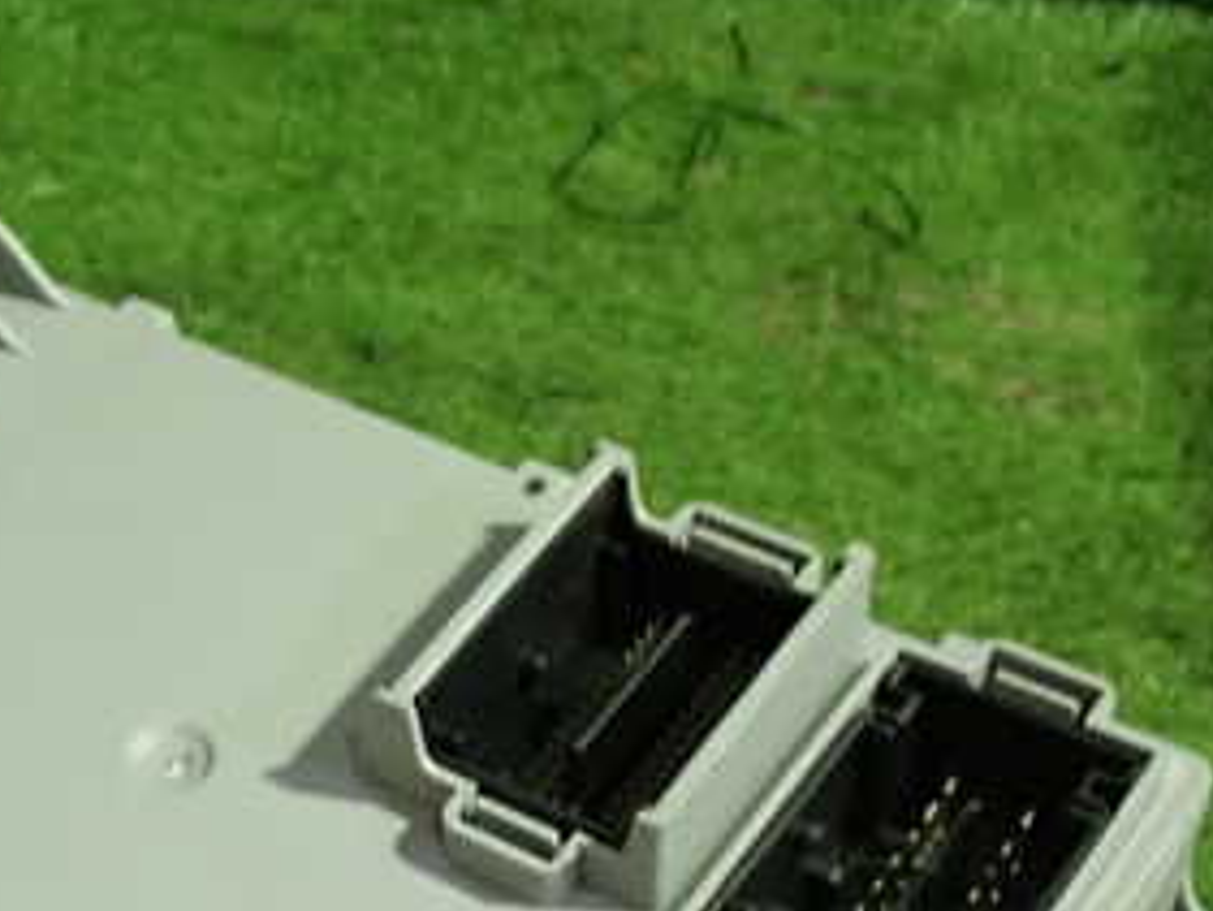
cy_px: 954
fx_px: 2840
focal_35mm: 81
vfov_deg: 17.7
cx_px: 259
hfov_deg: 23.8
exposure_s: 1/40
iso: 400
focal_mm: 6.83
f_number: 2.7
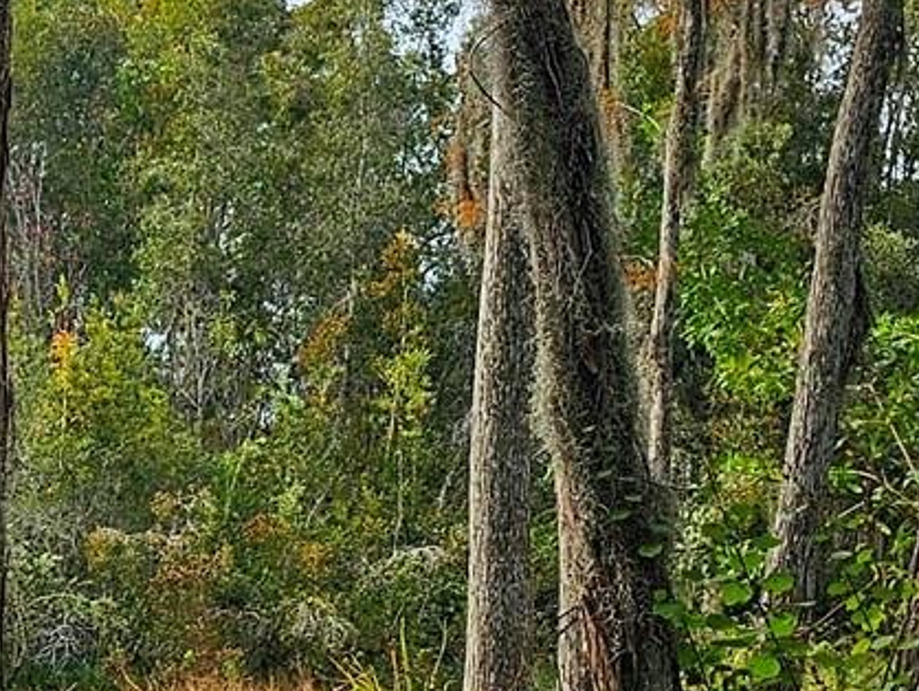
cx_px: -202
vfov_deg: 16.7
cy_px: 526
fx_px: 2338
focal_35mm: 88
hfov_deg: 20.7
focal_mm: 6.3
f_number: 1.7
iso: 16
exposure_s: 1/556
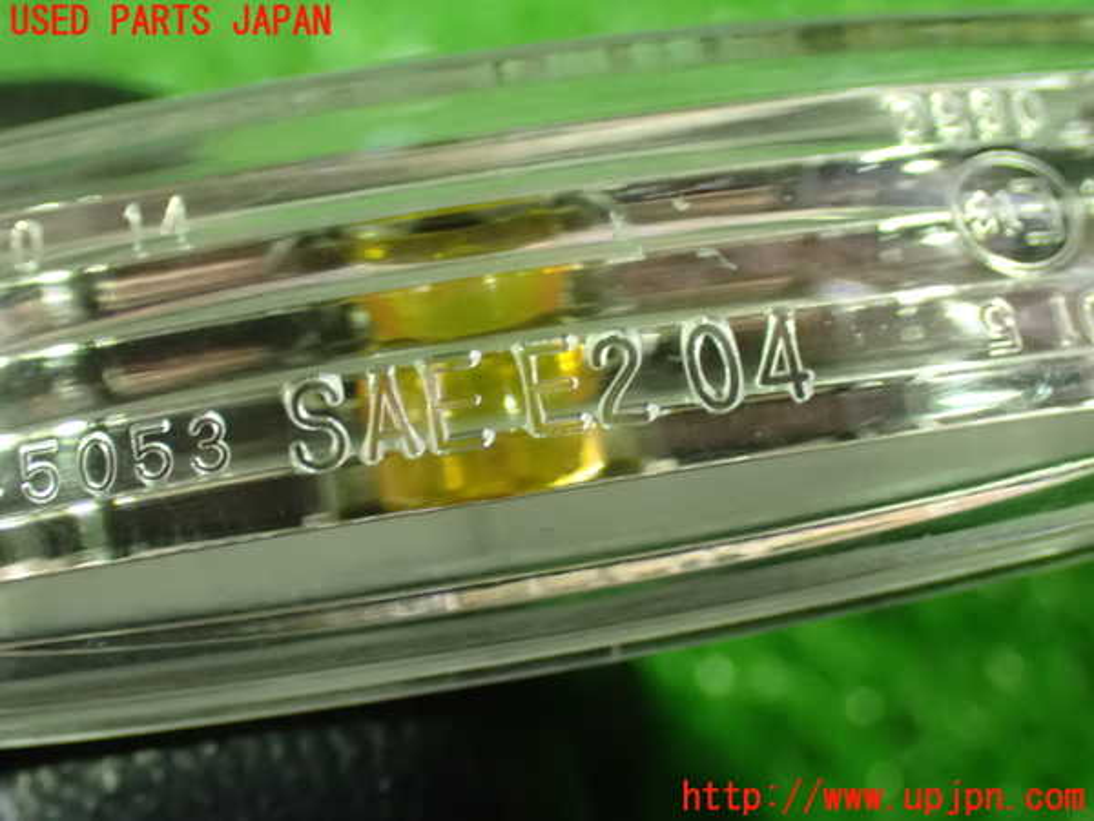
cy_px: 410
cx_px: 547
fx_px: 1707
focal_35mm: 54
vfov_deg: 27.0
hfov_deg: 35.5
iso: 1600
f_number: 3.3
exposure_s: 1/40
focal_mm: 9.65
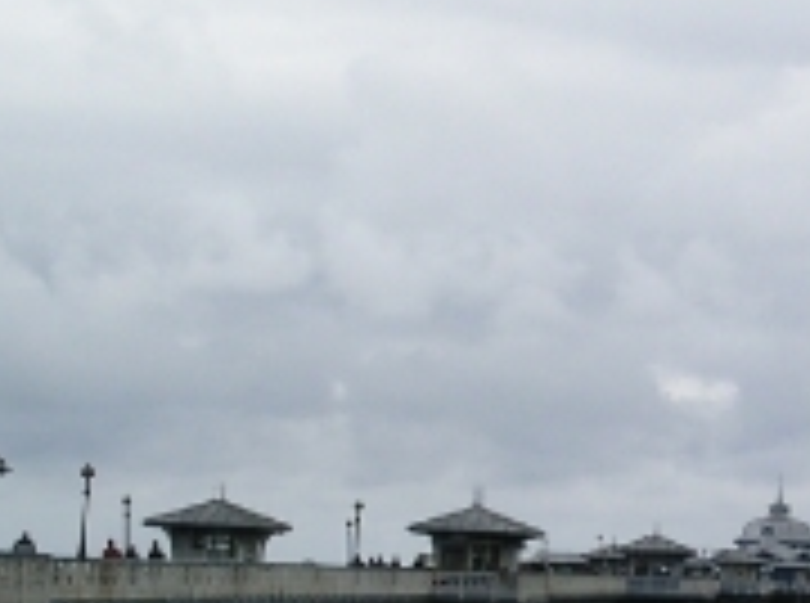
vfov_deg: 11.6
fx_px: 2964
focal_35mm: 127
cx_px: 734
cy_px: 425
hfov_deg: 15.4
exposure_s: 1/500
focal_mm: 7.8
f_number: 5.6
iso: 100
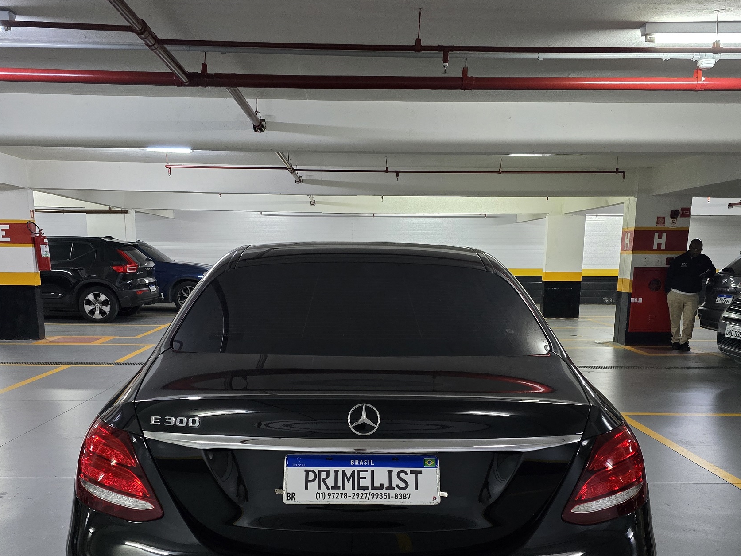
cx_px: 363
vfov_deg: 42.1
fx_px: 706
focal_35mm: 33
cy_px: 389
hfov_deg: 55.3
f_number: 1.7
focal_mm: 6.3
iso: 1600
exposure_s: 1/40
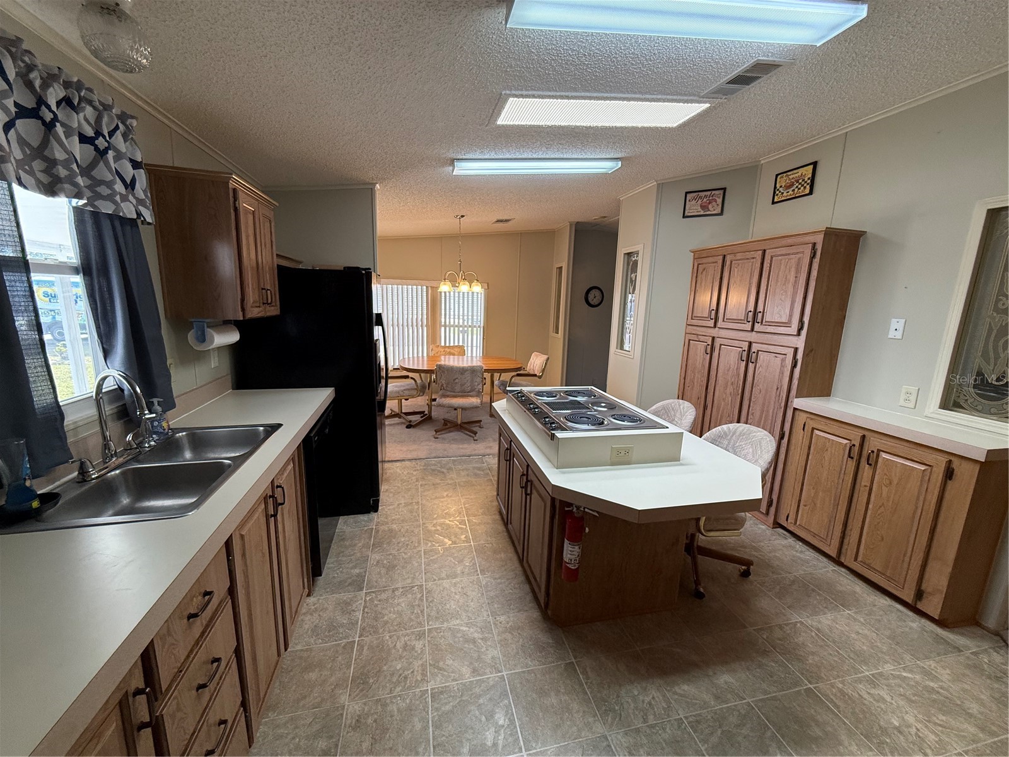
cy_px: 378
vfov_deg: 85.7
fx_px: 408
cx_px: 504
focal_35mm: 14
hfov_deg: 102.1
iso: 250
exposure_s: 1/120
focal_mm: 2.22
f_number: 2.2
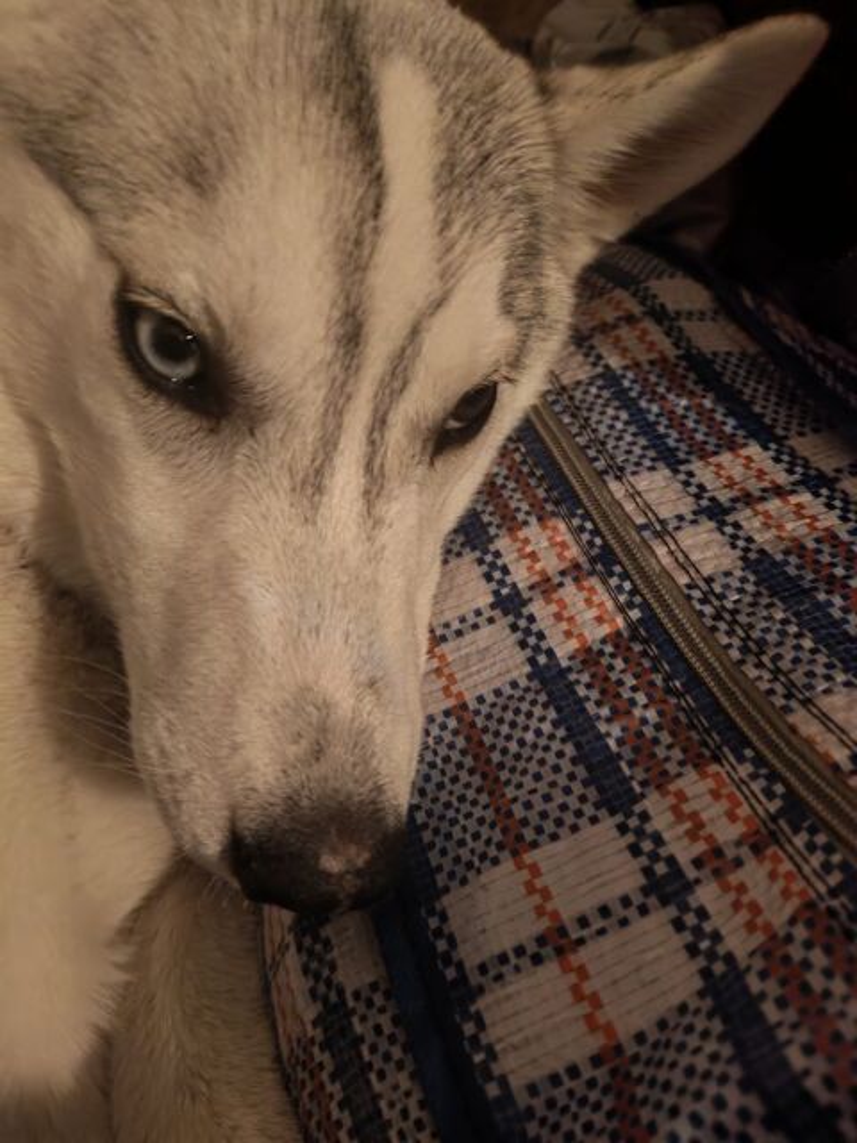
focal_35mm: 27
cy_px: 572
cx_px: 428
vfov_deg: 65.3
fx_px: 891
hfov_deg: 51.4
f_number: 1.9
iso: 5000
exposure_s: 1/17
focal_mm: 6.12
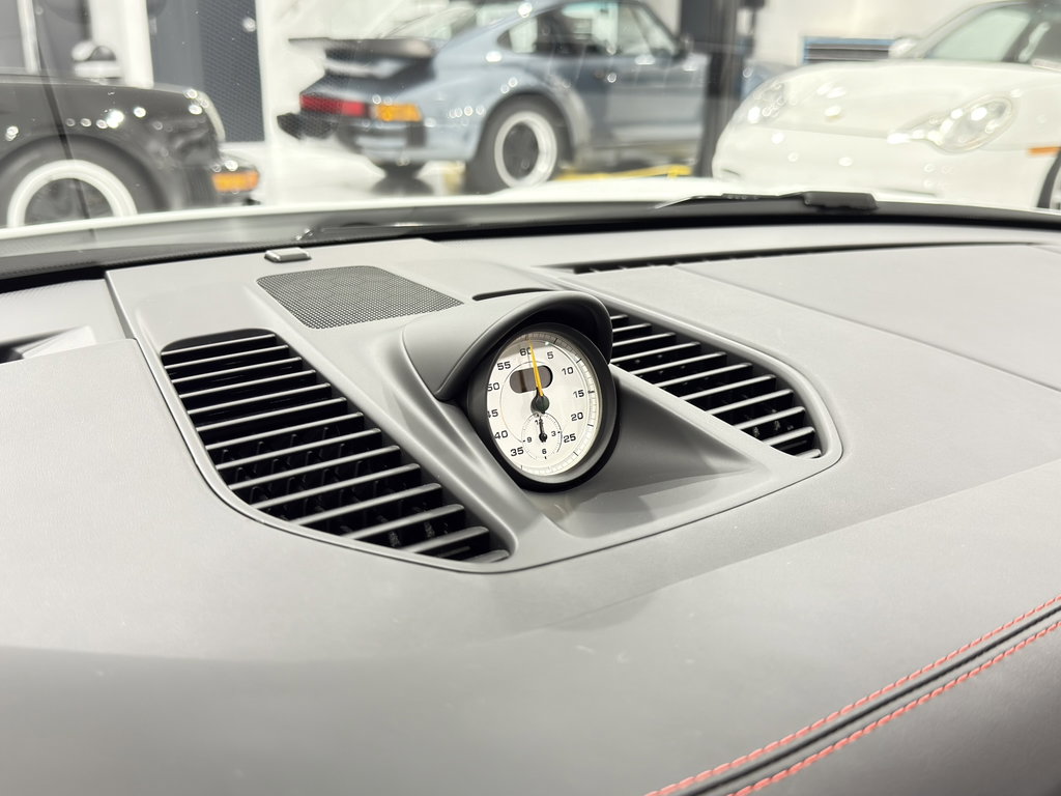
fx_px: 1073
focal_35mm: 35
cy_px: 398
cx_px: 530
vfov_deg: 40.7
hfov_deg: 52.6
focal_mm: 6.76
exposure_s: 1/40
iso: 250
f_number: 1.78
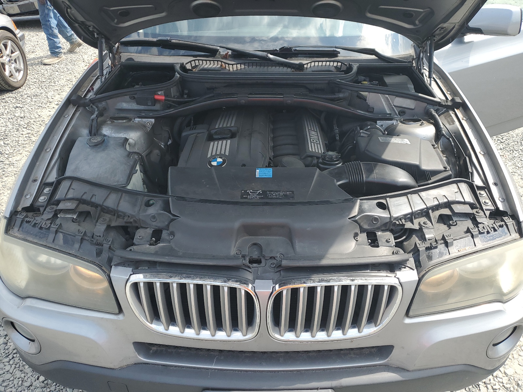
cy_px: 196
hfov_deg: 67.3
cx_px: 262
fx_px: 393
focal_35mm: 26
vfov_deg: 53.1
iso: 50
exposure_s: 1/1111
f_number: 1.5
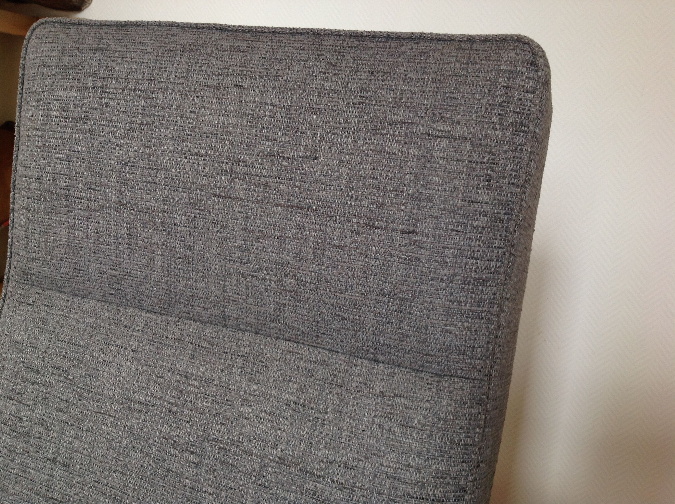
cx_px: 338
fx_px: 681
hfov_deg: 52.7
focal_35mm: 35
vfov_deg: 40.6
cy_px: 252
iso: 50
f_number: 2.4
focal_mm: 4.28
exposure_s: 1/20
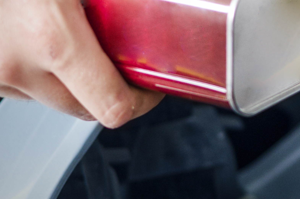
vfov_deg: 8.3
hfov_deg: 12.0
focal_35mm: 165
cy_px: 0
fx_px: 1368
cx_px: 425
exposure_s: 1/200
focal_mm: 35
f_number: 2.5
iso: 400
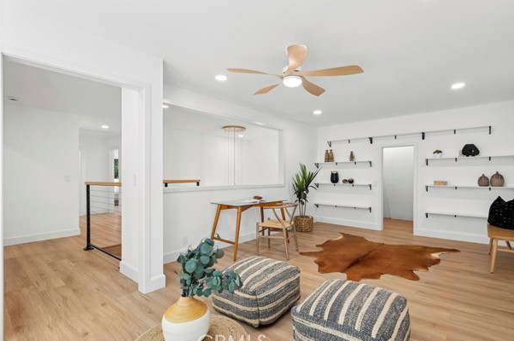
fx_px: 242
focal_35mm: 17
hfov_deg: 93.3
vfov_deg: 70.3
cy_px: 173
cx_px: 269
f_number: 9
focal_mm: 16
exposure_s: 1/4
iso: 125
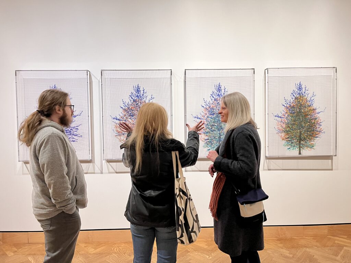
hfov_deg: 67.3
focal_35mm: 26
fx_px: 264
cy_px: 132
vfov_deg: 53.1
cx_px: 176
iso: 250
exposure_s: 1/60
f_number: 1.6
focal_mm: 5.1
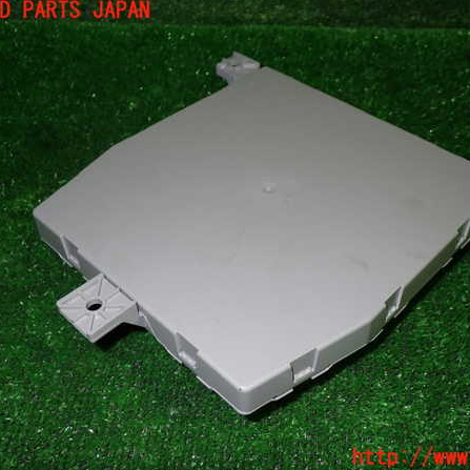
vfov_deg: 43.9
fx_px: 584
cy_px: 234
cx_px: 274
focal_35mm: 38
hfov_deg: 43.7
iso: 200
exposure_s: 1/30
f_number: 7.1
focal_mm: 5.79
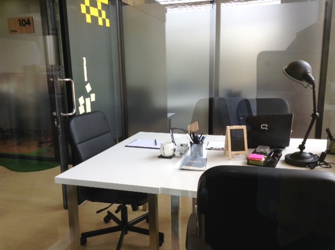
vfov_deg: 42.8
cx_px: 168
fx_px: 319
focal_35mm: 33
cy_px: 125
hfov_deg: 55.4
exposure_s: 1/40
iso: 32
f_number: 2.4
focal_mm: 3.3
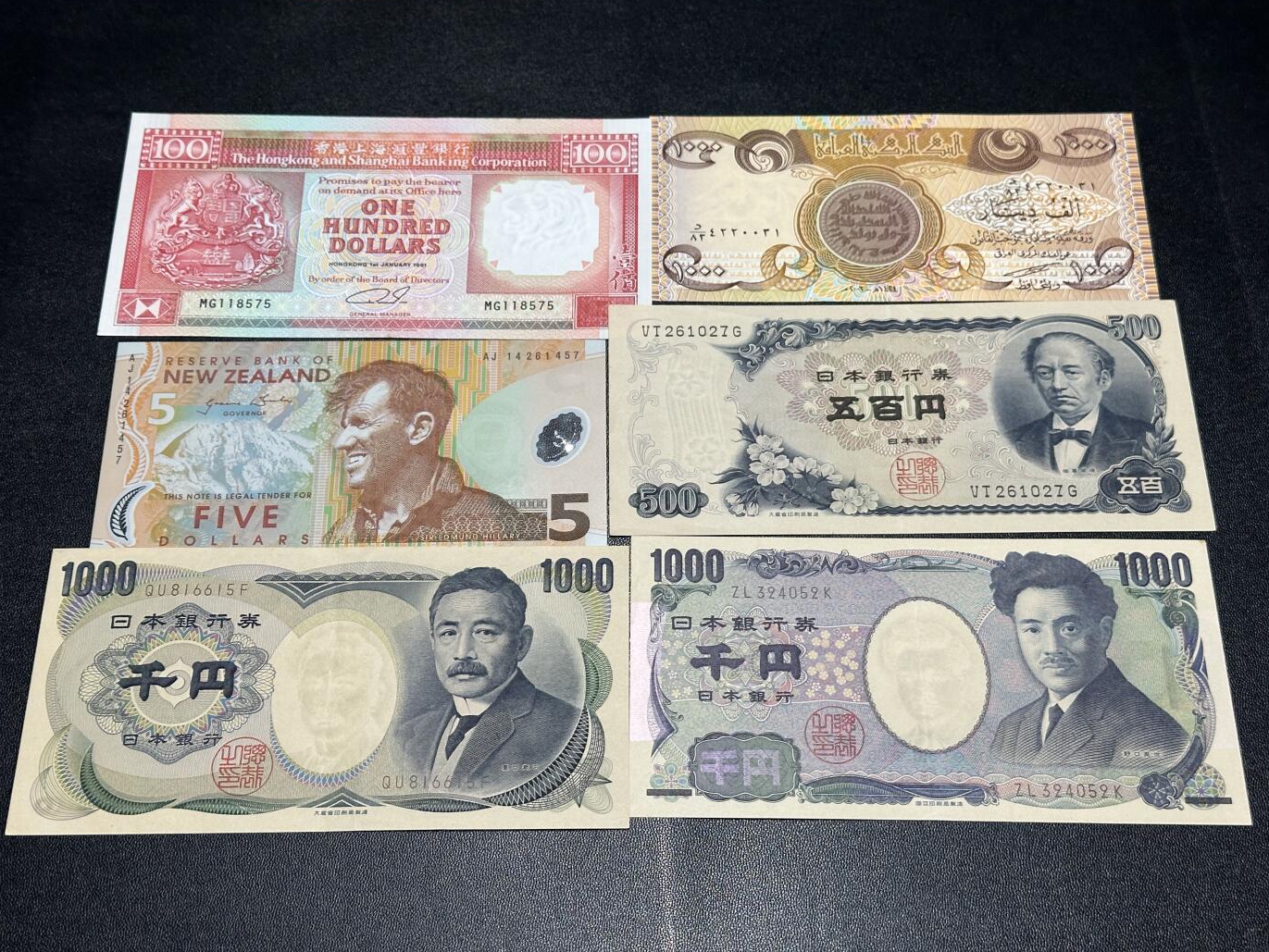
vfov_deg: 29.7
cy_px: 476
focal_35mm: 49
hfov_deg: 38.9
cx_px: 644
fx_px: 1797
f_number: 1.78
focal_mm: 6.86
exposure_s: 1/50
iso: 80
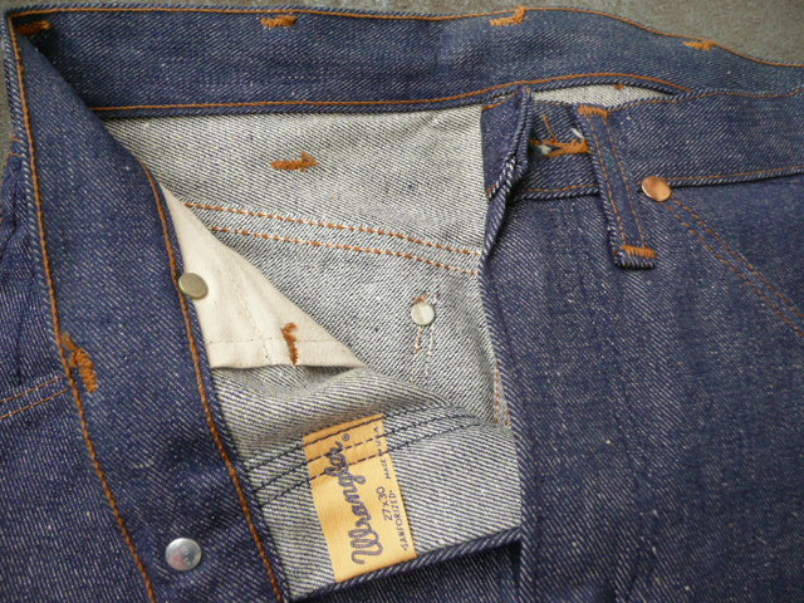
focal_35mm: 28
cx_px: 402
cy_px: 302
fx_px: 650
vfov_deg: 49.7
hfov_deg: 63.4
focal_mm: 4.6
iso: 100
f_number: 3.3
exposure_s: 1/40
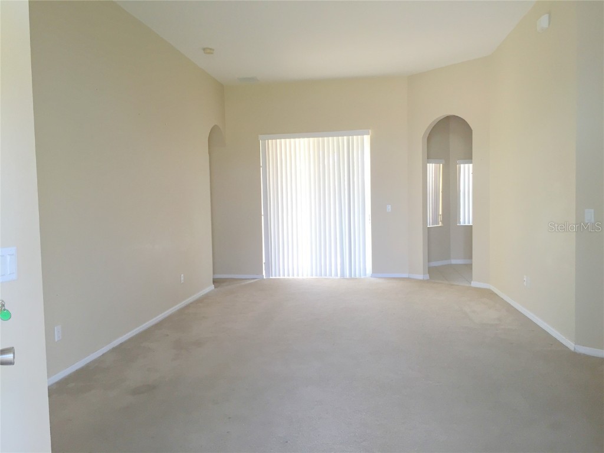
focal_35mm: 29
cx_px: 302
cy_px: 226
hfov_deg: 61.7
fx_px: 506
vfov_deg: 48.2
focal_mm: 4.15
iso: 32
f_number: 2.2
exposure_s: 1/30
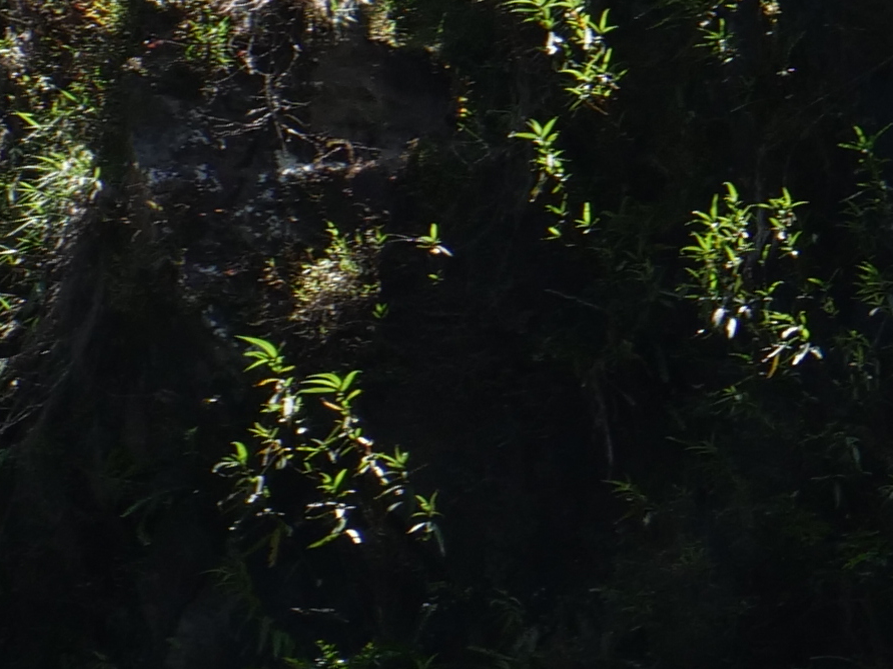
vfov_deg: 2.3
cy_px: 250
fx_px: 16484
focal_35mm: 639
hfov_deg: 3.1
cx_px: 1893
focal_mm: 55
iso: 200
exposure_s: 1/500
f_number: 5.6
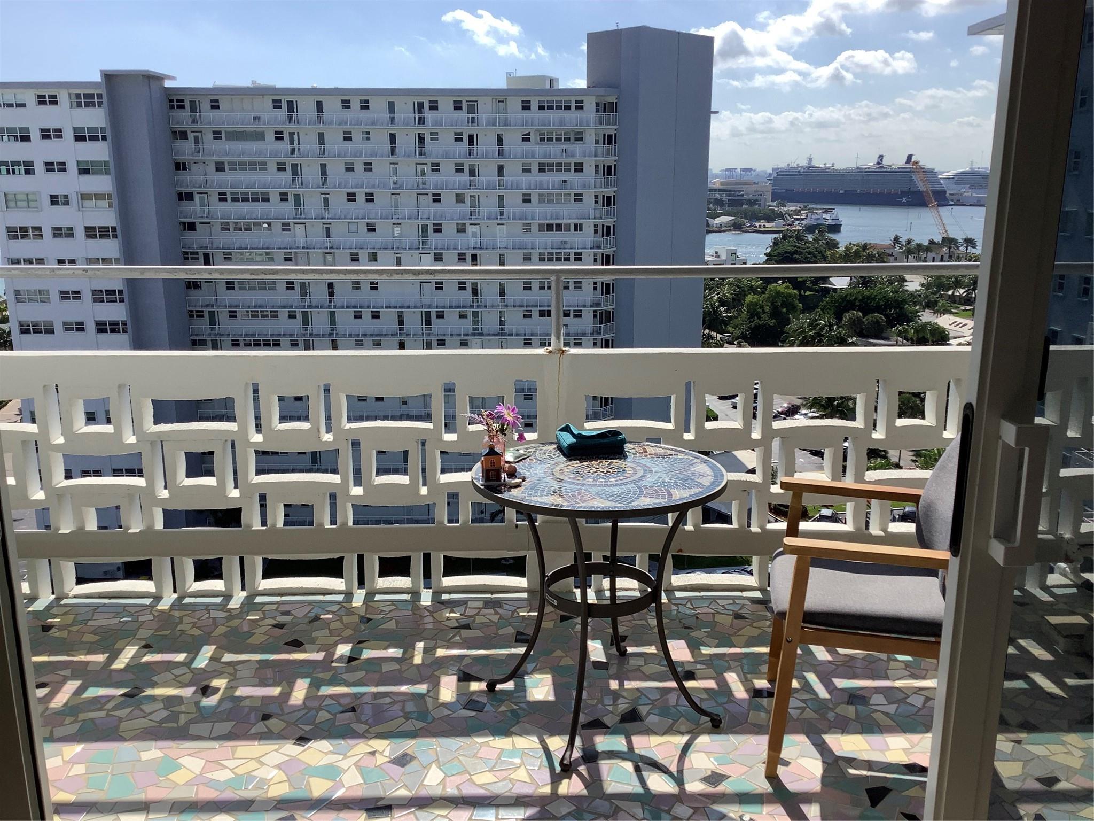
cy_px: 410
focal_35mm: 31
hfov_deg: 58.4
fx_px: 980
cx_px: 547
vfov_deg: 45.4
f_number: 2.4
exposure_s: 1/1942
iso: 25
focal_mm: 3.3
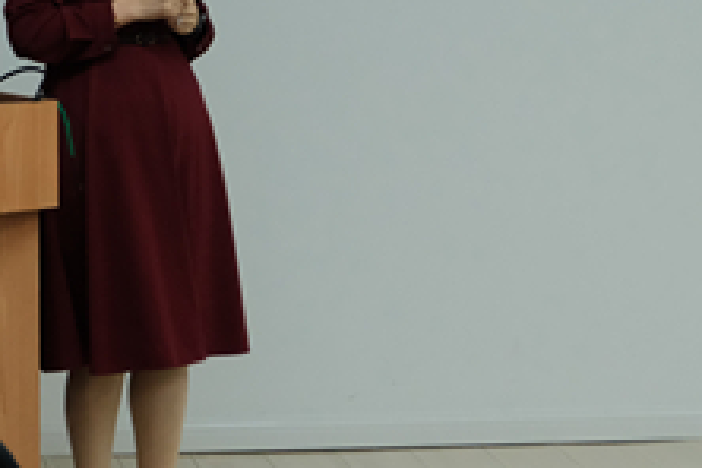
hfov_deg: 11.9
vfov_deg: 7.9
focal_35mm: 173
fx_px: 3373
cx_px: 402
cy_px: -25
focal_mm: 42.5
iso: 3200
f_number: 4
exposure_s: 1/125
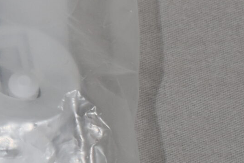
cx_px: -112
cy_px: 108
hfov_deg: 8.2
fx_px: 1667
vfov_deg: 5.6
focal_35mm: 246
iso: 320
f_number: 5.6
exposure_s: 1/125
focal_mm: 34
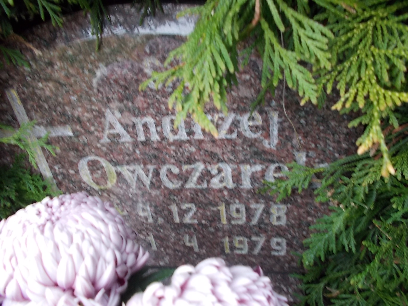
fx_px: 306
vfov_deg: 53.1
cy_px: 153
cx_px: 204
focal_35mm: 26
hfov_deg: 67.3
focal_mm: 4.6
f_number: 3.2
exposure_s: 1/25
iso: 200
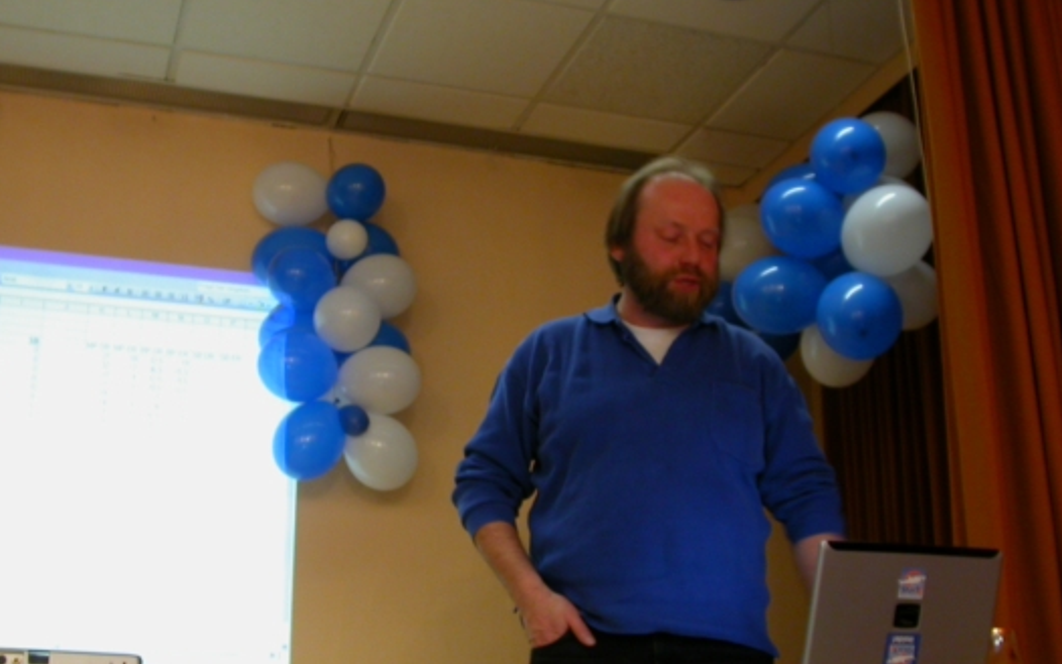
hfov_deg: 41.0
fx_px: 1419
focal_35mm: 49
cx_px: 495
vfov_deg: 26.3
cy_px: 357
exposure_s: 1/4.8
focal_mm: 7.85
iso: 100
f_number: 2.6
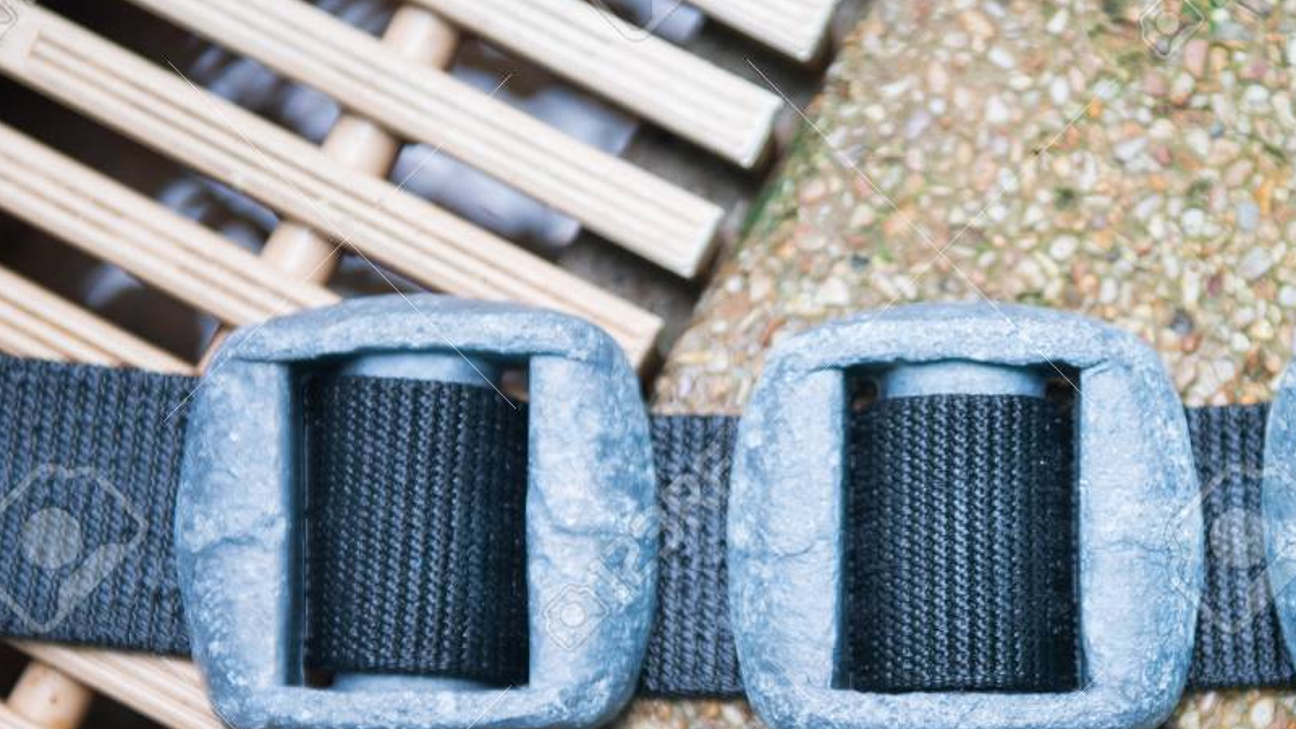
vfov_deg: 10.2
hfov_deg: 17.9
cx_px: 940
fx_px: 4090
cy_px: 482
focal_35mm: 119
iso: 320
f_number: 2.8
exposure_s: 1/160
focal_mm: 70
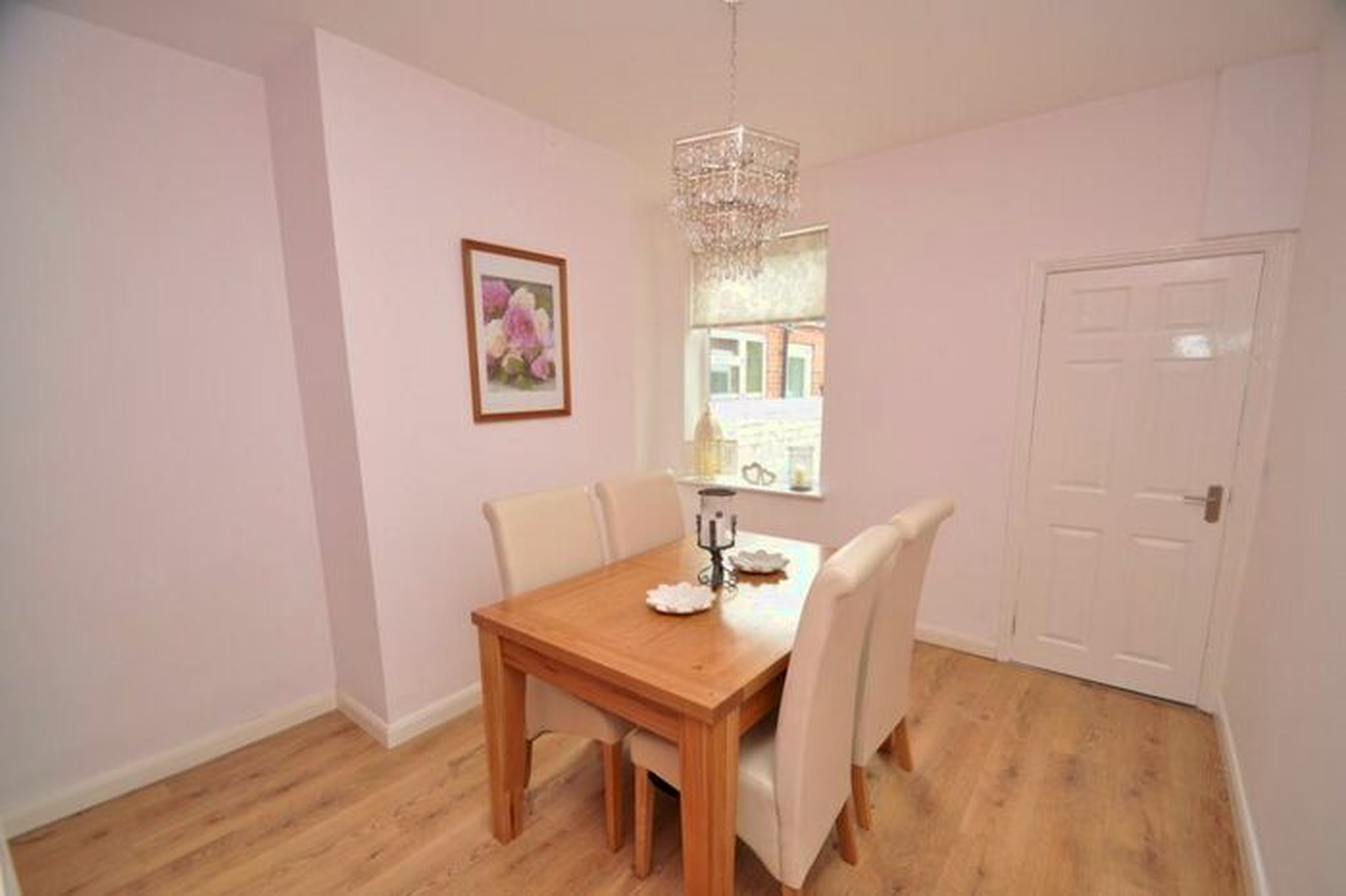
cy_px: 448
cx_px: 673
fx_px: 561
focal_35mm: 15
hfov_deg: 100.4
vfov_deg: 77.3
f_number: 4
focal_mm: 10
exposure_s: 1/60
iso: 400
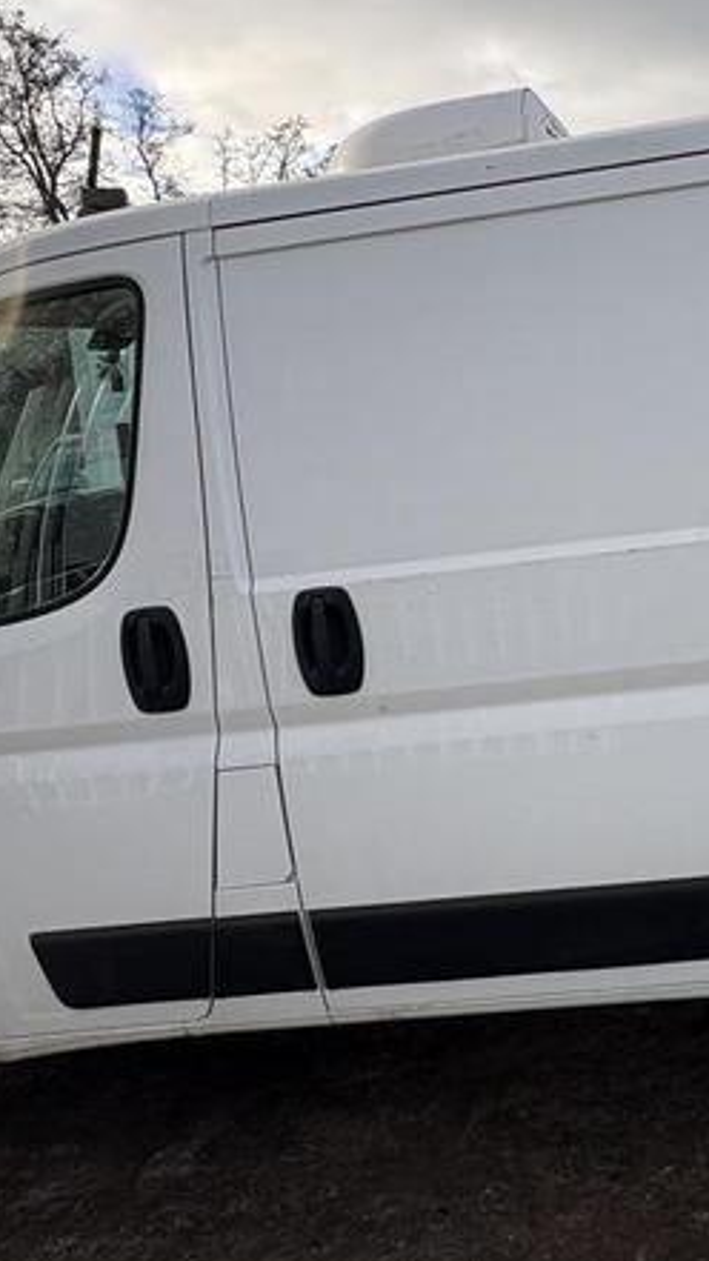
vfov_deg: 61.3
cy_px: 435
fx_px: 1036
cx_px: 669
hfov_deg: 35.1
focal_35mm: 31
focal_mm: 2.22
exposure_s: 1/573
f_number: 2.2
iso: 40
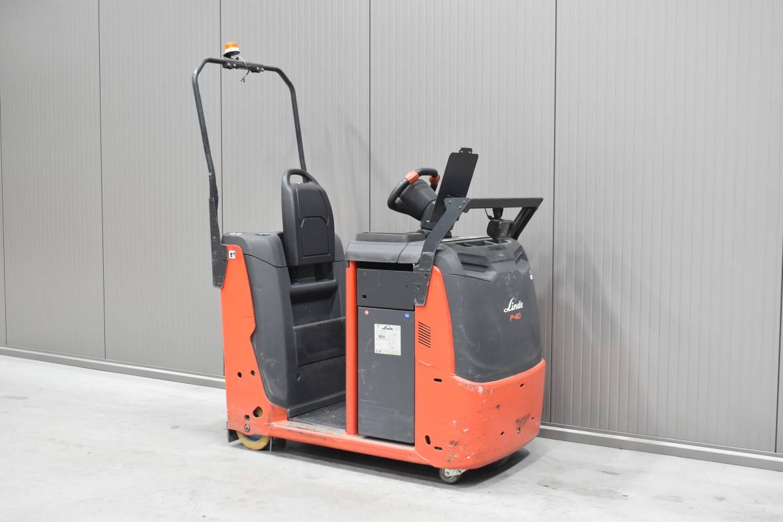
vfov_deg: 30.8
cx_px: 392
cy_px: 261
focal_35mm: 44
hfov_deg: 45.0
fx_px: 946
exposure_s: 1/30
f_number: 5.6
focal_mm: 29
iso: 2000
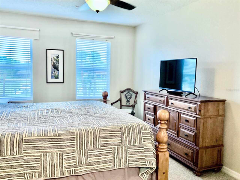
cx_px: 120
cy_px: 90
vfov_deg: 49.7
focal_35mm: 28
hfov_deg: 63.4
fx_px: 194
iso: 200
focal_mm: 3.99
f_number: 1.8
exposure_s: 1/60
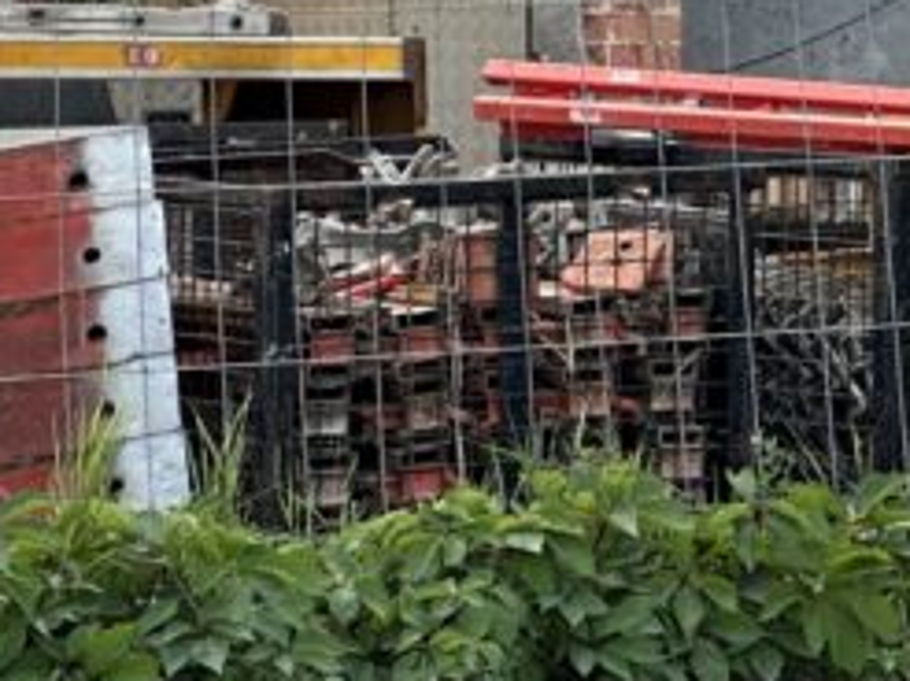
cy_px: -611
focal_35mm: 321
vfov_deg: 4.6
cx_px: 1716
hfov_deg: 6.0
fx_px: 8430
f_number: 2.8
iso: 32
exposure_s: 1/317
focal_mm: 9
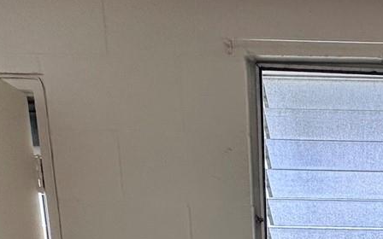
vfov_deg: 18.6
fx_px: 553
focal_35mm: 53
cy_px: 440
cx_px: 414
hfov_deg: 33.6
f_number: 2.2
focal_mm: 2.22
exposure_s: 1/99
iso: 100
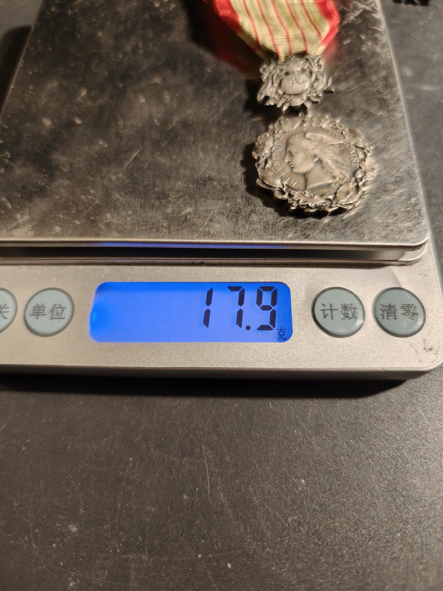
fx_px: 392
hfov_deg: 58.9
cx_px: 222
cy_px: 296
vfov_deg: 73.9
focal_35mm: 23
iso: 250
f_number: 1.6
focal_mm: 6.06
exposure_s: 1/172
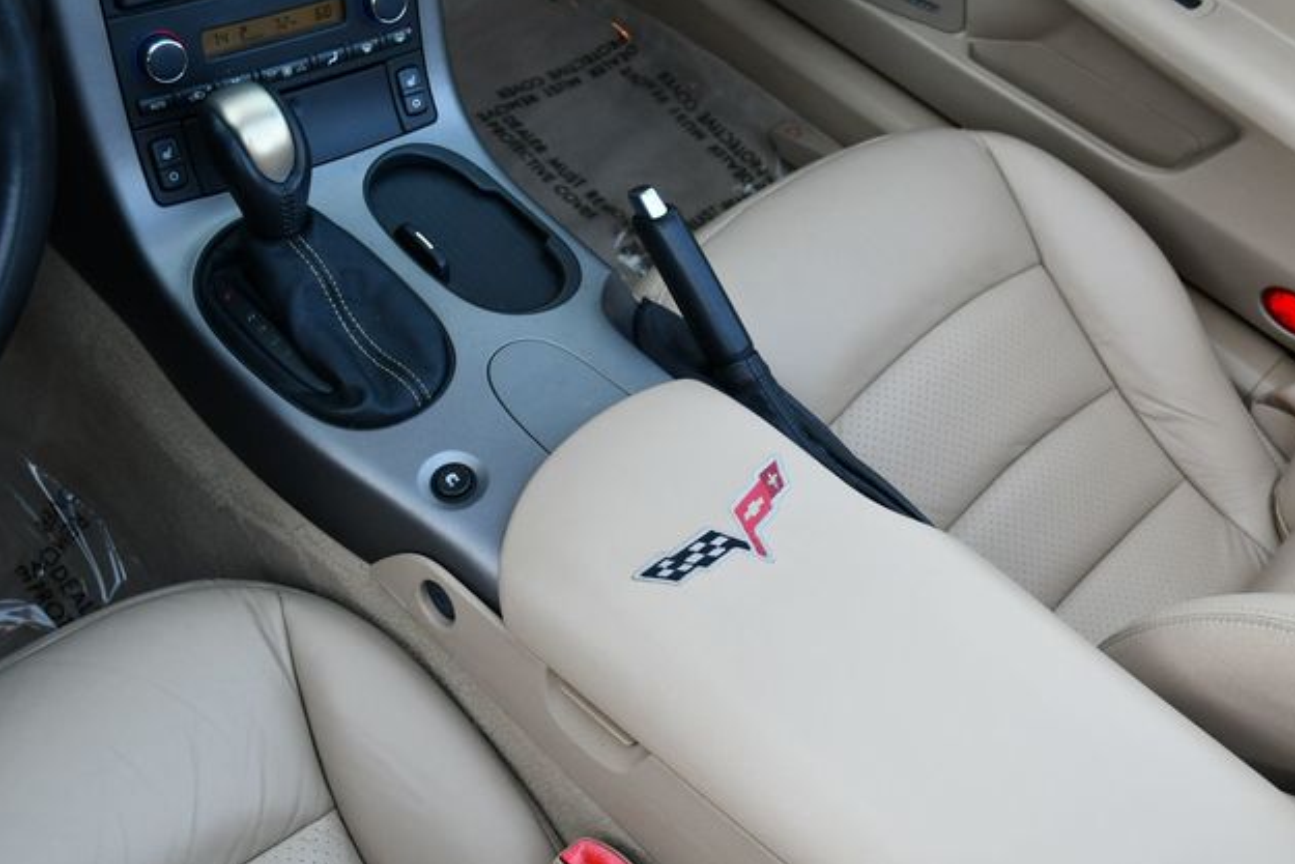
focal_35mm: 41
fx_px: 1475
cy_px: 427
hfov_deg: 47.4
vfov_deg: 32.6
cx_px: 644
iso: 400
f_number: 4
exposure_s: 1/250
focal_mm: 20
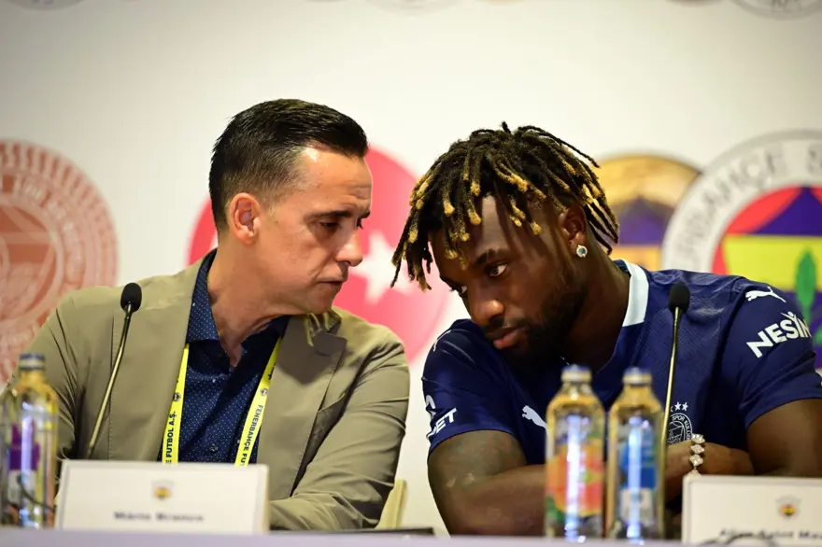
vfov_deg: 7.8
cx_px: 411
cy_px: 274
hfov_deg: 11.8
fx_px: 3994
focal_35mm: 175
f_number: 2.8
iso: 2000
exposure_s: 1/100
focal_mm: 175
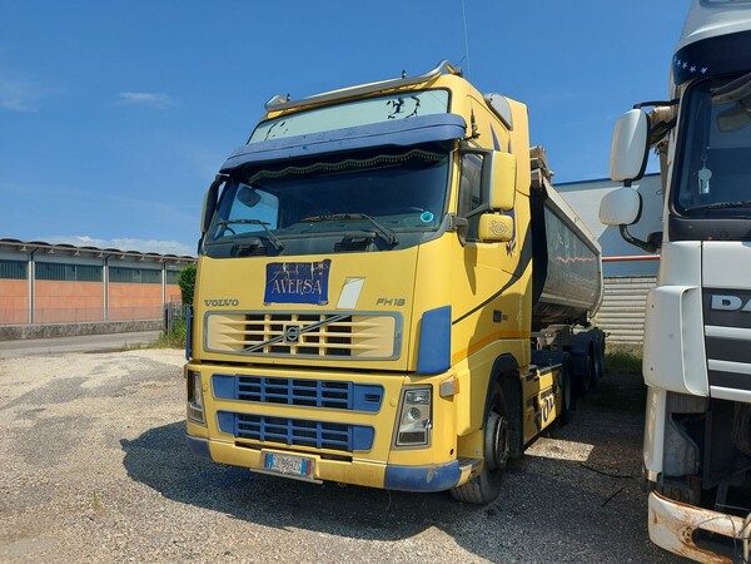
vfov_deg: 56.8
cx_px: 376
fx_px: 521
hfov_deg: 71.6
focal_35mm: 24
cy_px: 282
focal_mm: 5.23
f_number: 1.8
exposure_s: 1/1625
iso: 32
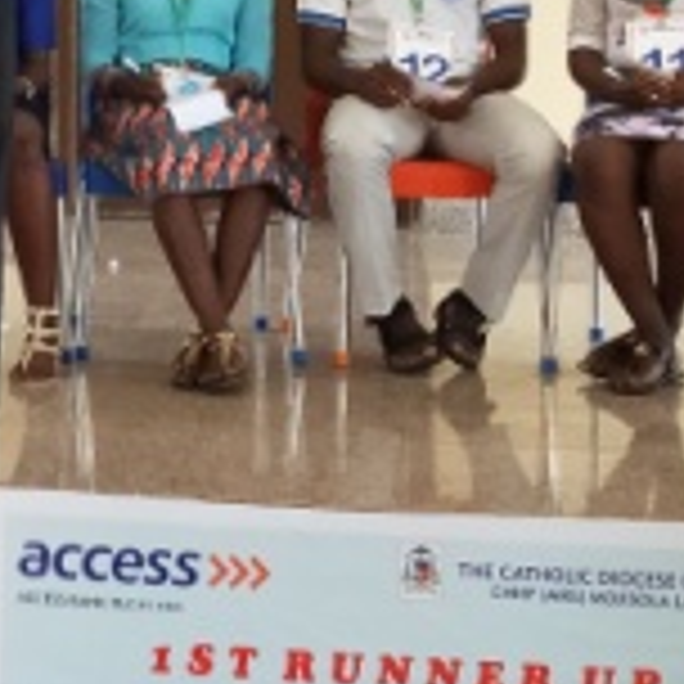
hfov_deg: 26.6
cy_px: 0
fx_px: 1341
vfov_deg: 27.0
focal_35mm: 60
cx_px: -50
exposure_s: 1/50
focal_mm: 3.99
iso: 50
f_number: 1.7
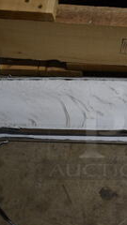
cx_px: 148
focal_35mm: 72
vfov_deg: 29.3
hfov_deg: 16.2
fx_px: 431
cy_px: 130
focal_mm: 18
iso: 320
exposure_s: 1/30
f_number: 3.5
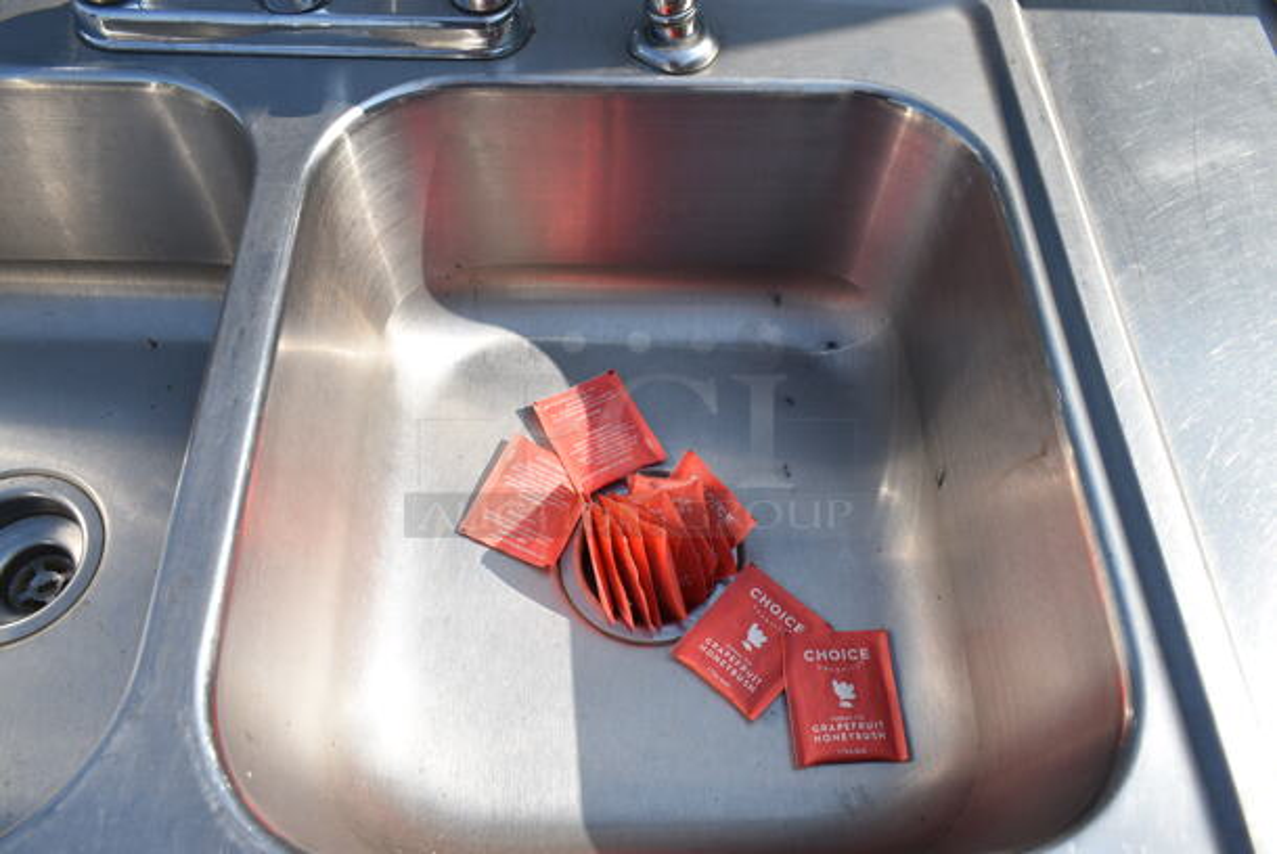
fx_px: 959
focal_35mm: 27
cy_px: 427
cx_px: 638
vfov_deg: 48.0
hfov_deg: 67.3
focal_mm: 18
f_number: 8
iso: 100
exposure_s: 1/250
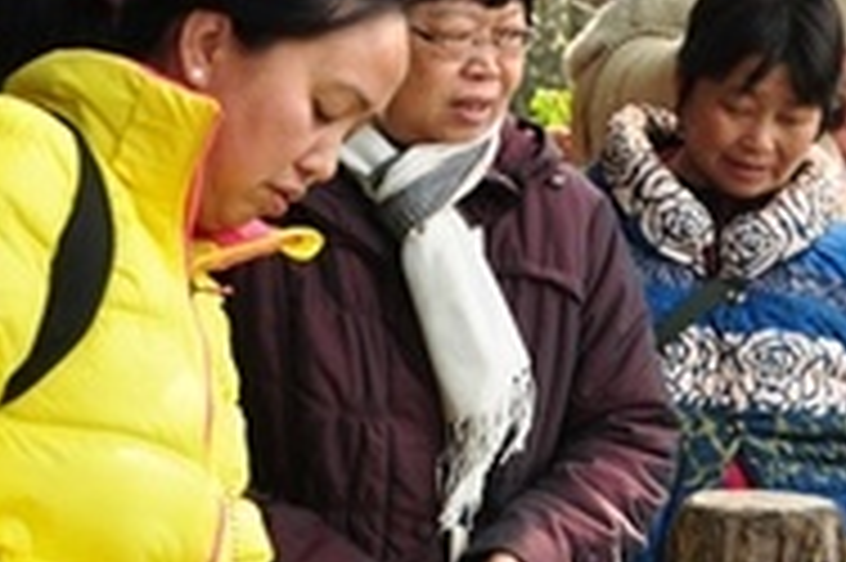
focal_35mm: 139
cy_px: 162
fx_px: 3271
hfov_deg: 14.3
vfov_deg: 9.8
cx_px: 976
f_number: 6.3
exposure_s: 1/160
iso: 200
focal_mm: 35
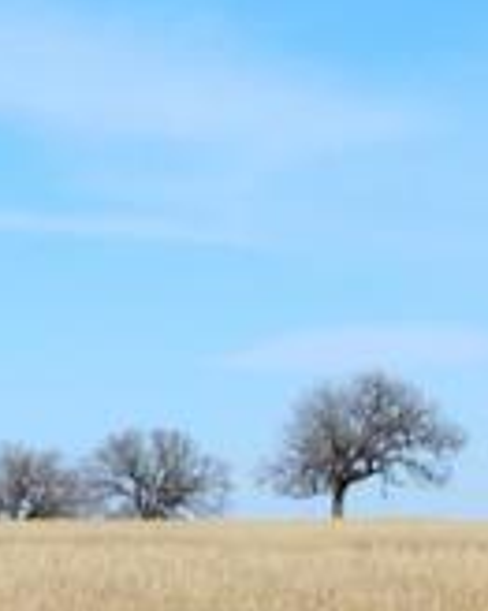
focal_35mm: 268
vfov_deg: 7.0
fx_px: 4843
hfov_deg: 5.8
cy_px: 1125
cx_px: 402
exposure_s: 1/1600
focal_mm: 7.9
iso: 100
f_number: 4
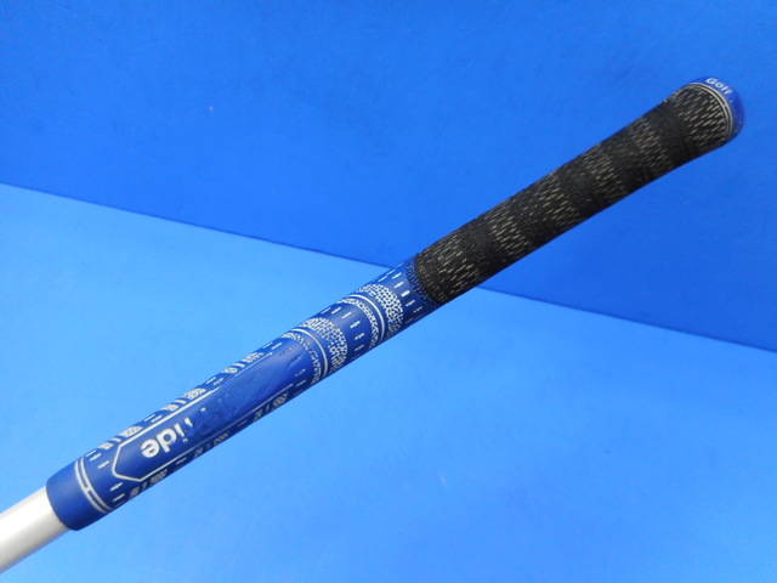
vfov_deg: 54.9
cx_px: 388
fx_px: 561
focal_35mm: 25
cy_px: 292
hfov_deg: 69.4
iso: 110
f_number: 3.7
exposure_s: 1/30
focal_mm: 4.5
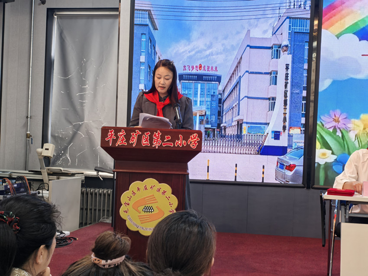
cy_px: 138
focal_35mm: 58
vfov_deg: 25.2
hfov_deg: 33.2
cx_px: 184
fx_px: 616
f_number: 4
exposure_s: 1/60
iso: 400
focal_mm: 6.35
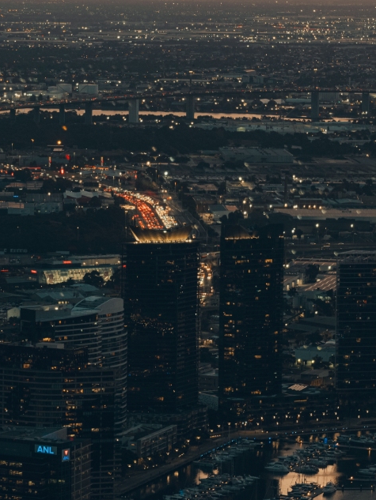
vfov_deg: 9.6
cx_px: 196
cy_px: 185
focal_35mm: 206
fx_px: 2982
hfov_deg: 7.2
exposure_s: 1/30
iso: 800
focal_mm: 110
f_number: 2
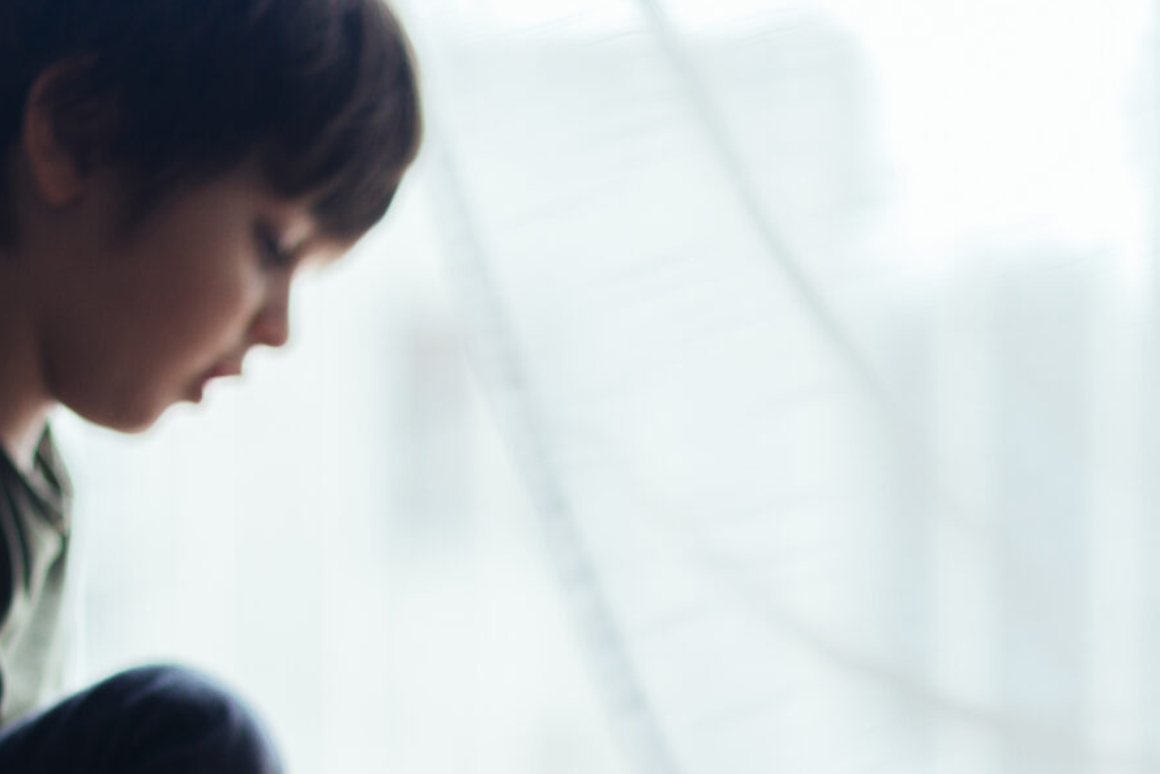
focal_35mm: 144
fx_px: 4640
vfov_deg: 9.4
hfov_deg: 14.2
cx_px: 609
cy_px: 922
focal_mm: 50
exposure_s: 1/800
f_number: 1.4
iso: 250
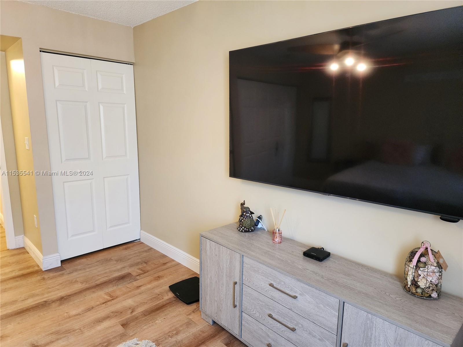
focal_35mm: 23
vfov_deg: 58.9
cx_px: 232
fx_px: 308
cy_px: 174
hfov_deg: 73.9
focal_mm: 6.4
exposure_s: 1/120
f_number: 1.8
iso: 640
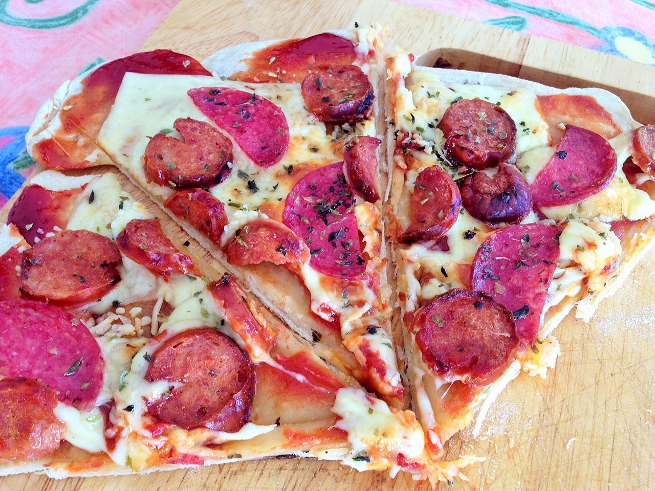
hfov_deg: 55.4
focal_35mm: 33
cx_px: 328
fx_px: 624
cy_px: 246
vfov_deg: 42.9
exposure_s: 1/40
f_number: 2.4
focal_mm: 4.12
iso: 50
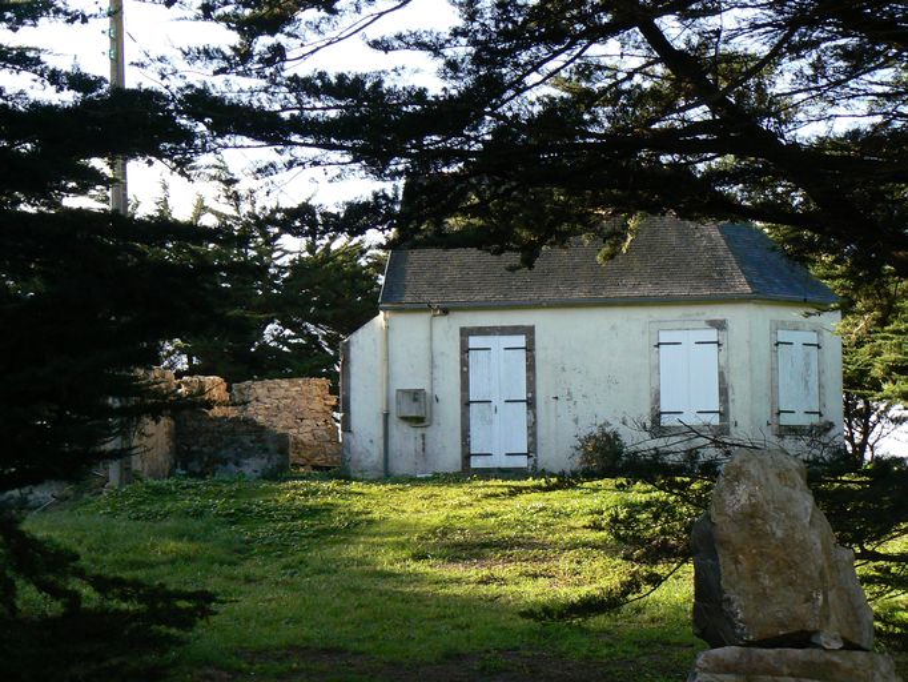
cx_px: 454
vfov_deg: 21.0
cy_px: 341
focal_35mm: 70
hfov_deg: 27.8
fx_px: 1837
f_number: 5.6
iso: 200
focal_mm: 11.6
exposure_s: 1/250
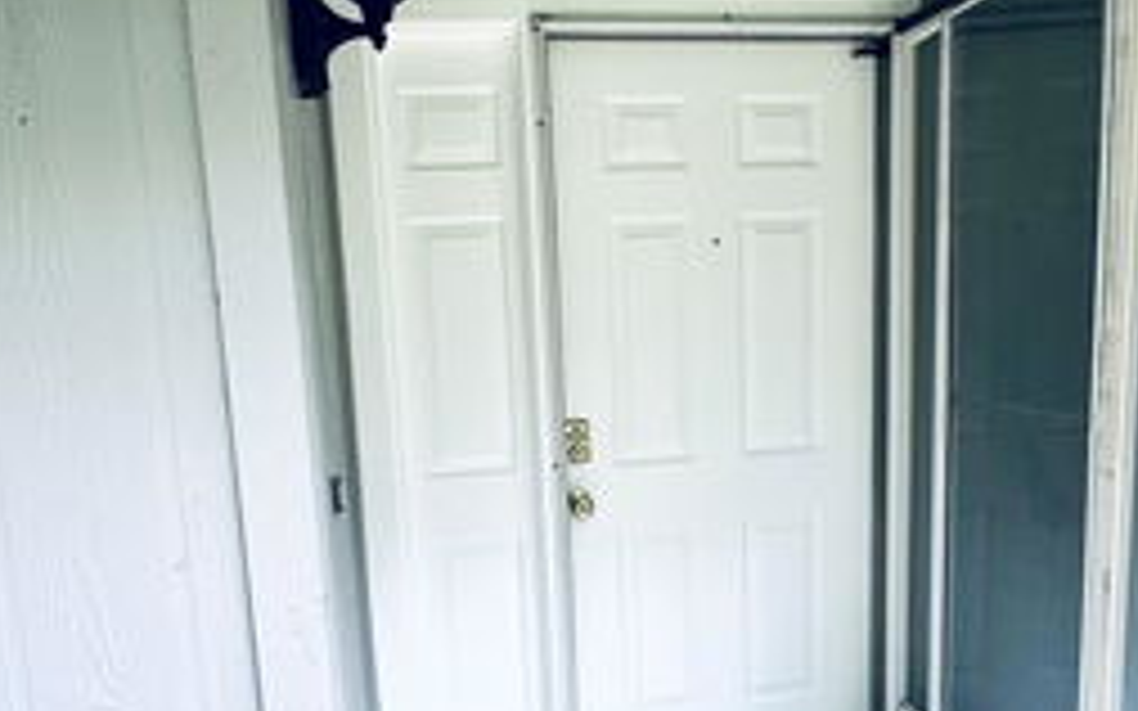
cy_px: 414
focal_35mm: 25
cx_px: 529
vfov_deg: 49.0
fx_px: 775
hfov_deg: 72.5
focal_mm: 2.22
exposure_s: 1/99
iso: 100
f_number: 2.2
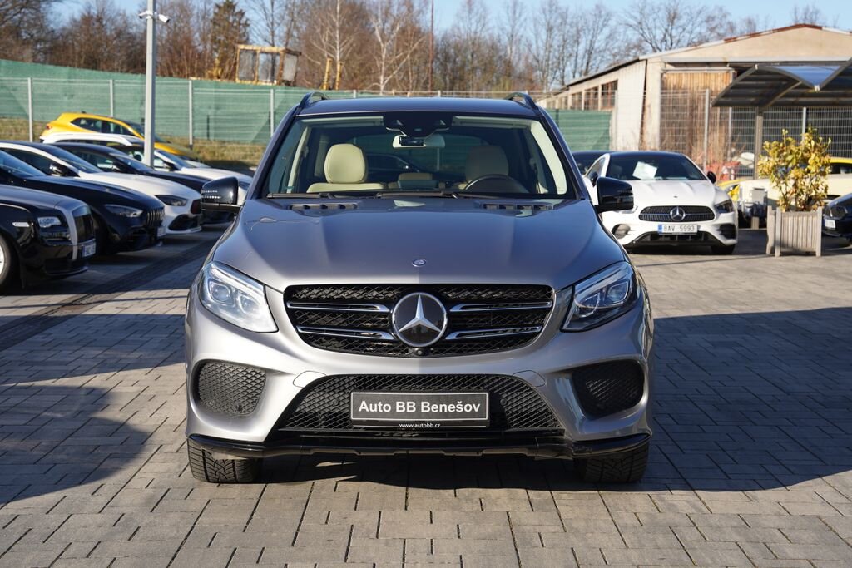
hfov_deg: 33.9
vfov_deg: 23.0
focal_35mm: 59
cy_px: 284
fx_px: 1396
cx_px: 426
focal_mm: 59
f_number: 6.3
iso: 100
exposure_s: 1/250
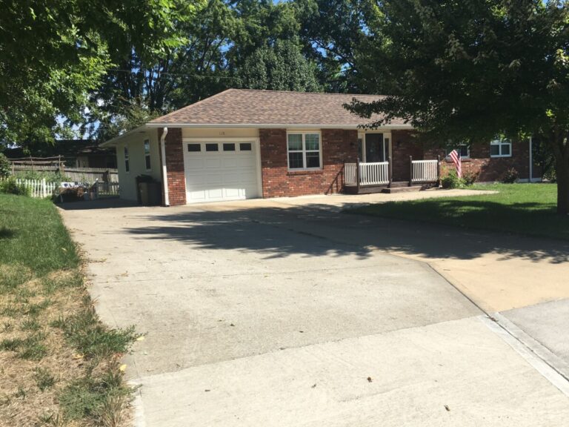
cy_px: 214
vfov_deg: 48.2
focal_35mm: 29
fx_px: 477
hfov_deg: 61.7
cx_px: 284
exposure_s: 1/1241
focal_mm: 4.15
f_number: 2.2
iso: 25
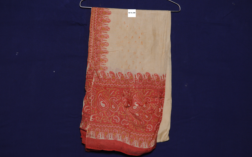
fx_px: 611
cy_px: 81
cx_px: 126
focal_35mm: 89
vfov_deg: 14.7
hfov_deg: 23.3
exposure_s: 1/8
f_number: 11
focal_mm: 58
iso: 400
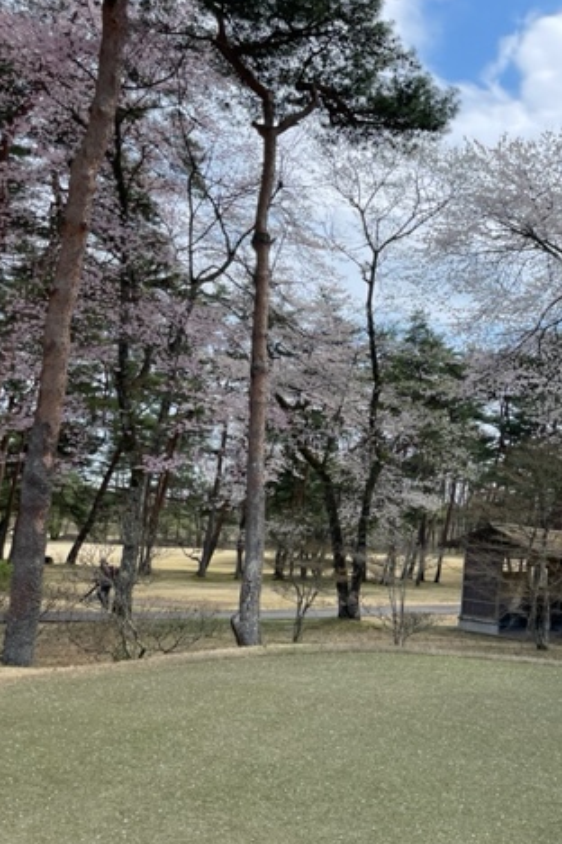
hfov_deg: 34.9
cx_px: 447
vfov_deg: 51.9
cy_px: 424
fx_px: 866
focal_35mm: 37
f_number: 1.6
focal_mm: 4.2
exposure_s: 1/2618
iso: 32
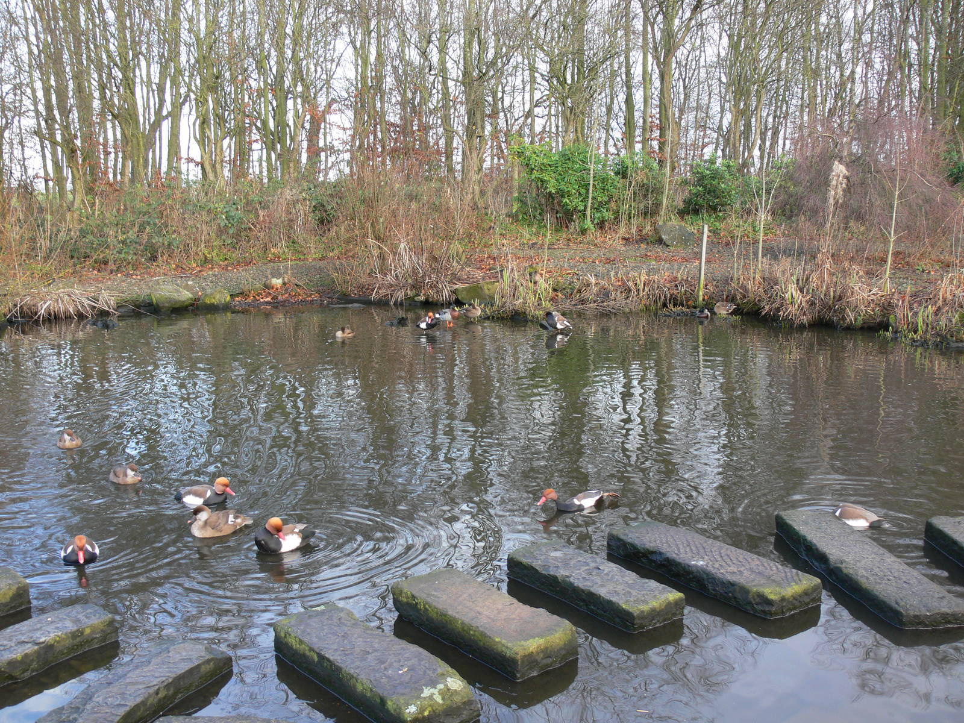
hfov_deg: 52.6
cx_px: 482
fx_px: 975
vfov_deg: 40.7
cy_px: 362
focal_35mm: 35
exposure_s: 1/50
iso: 80
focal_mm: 7.4
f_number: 3.6
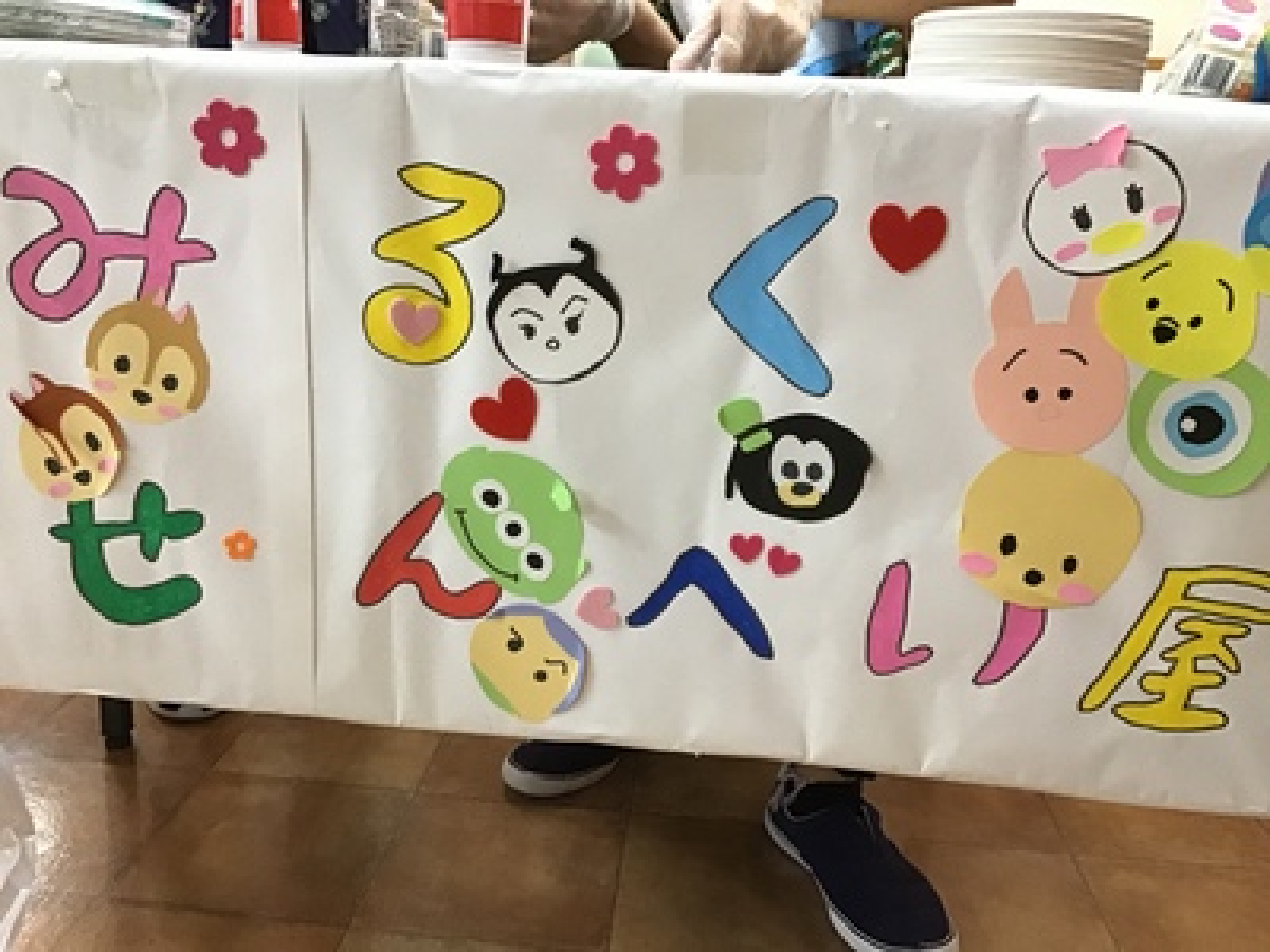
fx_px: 1137
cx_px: 635
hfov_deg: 58.4
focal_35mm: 31
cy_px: 476
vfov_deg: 45.4
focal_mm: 3.3
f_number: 2.4
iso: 160
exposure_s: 1/30
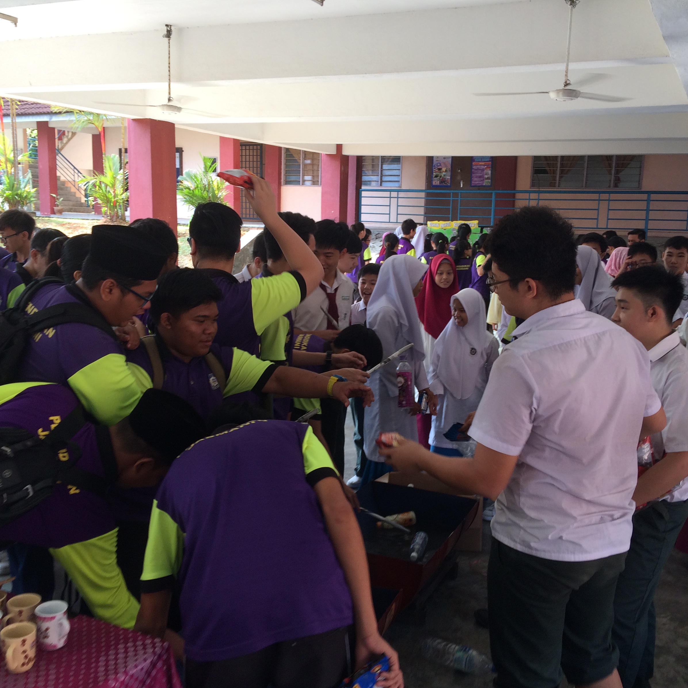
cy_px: 343
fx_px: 787
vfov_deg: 47.2
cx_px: 354
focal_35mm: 35
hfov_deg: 47.2
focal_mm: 4.15
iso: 40
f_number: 2.2
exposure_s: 1/100
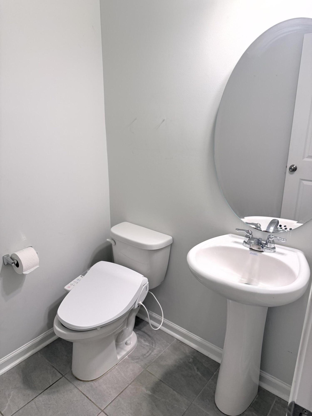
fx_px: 288
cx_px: 156
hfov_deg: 56.8
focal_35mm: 24
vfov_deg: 71.6
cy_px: 208
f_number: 1.78
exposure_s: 1/120
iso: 125
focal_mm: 6.76
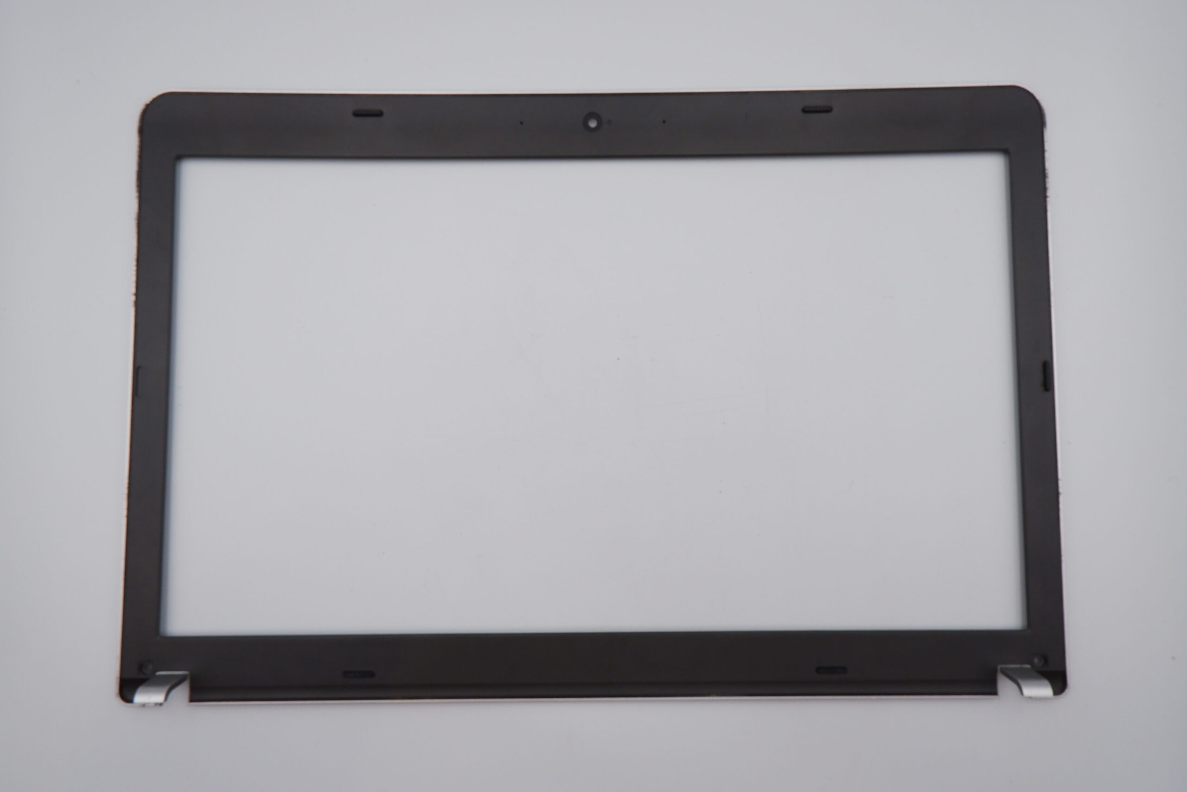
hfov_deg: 76.1
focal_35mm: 23
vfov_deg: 55.1
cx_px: 594
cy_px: 396
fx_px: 758
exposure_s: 1/450
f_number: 6.4
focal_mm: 15
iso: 800
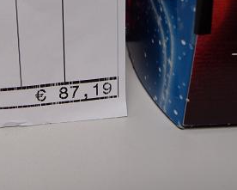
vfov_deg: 27.4
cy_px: 57
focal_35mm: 55
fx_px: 386
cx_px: 64
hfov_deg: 33.6
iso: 100
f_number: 3.1
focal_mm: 7.2
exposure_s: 1/60
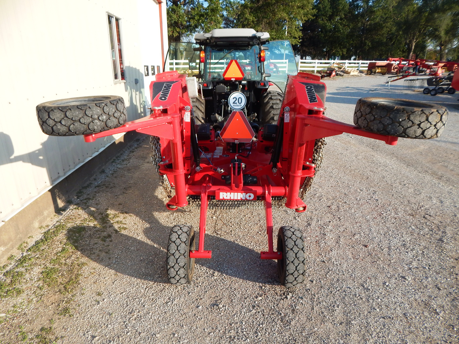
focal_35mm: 22
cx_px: 230
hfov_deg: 76.4
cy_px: 172
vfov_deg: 61.1
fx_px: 292
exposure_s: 1/800
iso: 125
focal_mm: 4
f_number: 3
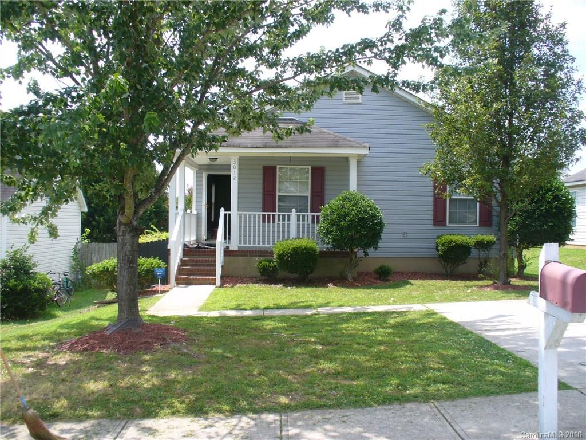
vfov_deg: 38.7
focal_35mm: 37
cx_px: 293
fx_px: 626
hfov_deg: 50.1
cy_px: 220
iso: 80
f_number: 5.6
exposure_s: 1/125
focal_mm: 6.1
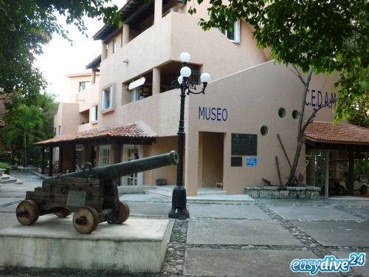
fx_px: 352
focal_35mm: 33
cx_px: 184
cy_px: 138
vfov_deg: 42.9
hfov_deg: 55.4
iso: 80
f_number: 2.8
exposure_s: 1/40
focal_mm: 5.5
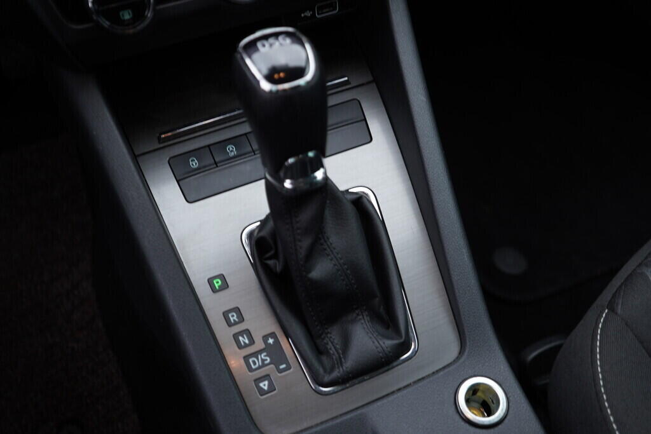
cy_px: 217
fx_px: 651
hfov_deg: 53.1
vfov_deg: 36.9
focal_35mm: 36
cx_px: 326
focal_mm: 24
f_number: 2.8
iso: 160
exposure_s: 1/40
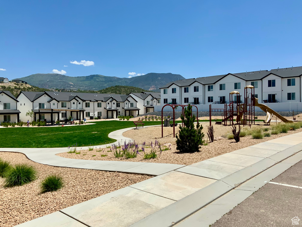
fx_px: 253
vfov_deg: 48.2
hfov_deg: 61.7
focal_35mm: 29
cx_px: 151
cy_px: 114
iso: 20
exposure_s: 1/4065
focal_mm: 3
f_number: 1.8
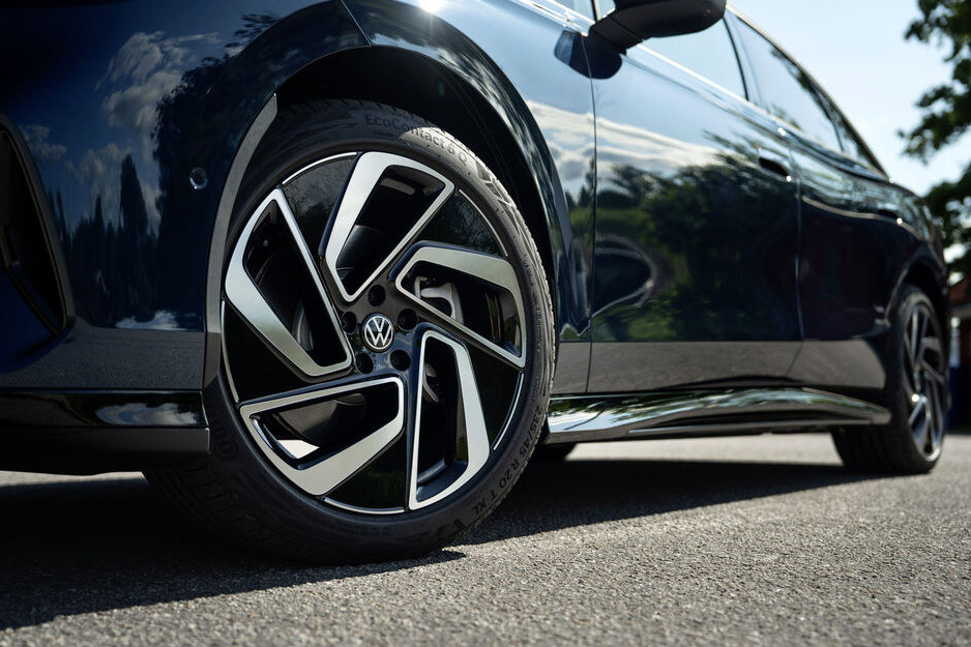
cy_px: 326
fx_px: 1160
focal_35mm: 43
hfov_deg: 45.4
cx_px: 479
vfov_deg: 31.2
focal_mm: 42
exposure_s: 1/640
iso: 50
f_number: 2.8
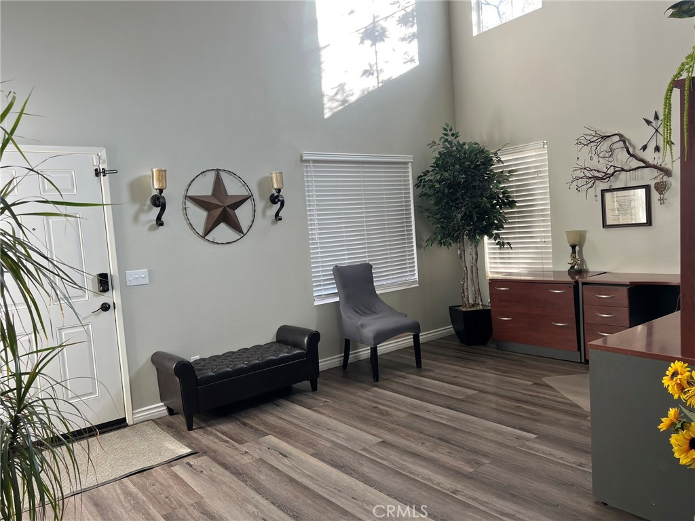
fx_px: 522
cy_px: 260
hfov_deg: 67.3
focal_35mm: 26
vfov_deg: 53.1
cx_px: 348
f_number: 1.5
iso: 64
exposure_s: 1/121
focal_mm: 5.7
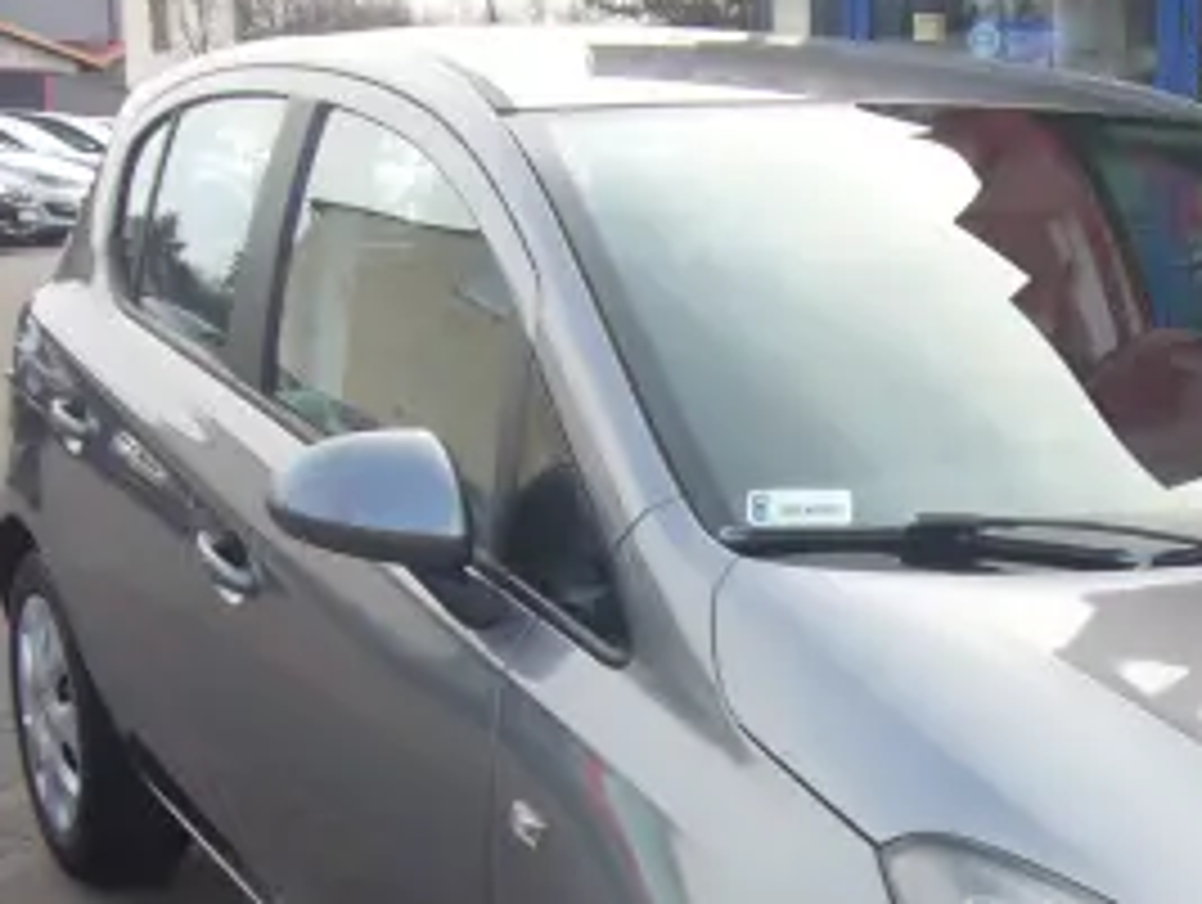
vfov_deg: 21.3
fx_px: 2330
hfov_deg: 27.7
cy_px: 868
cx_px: 1116
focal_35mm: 67
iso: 80
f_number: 2.8
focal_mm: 4.6
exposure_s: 1/250
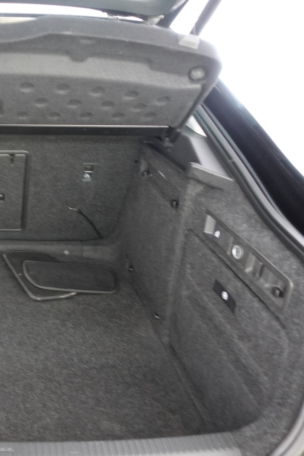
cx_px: -13
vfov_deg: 51.9
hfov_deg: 32.5
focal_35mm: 37
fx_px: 468
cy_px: 232
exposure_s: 1/10
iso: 800
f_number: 1.8
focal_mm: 9.4
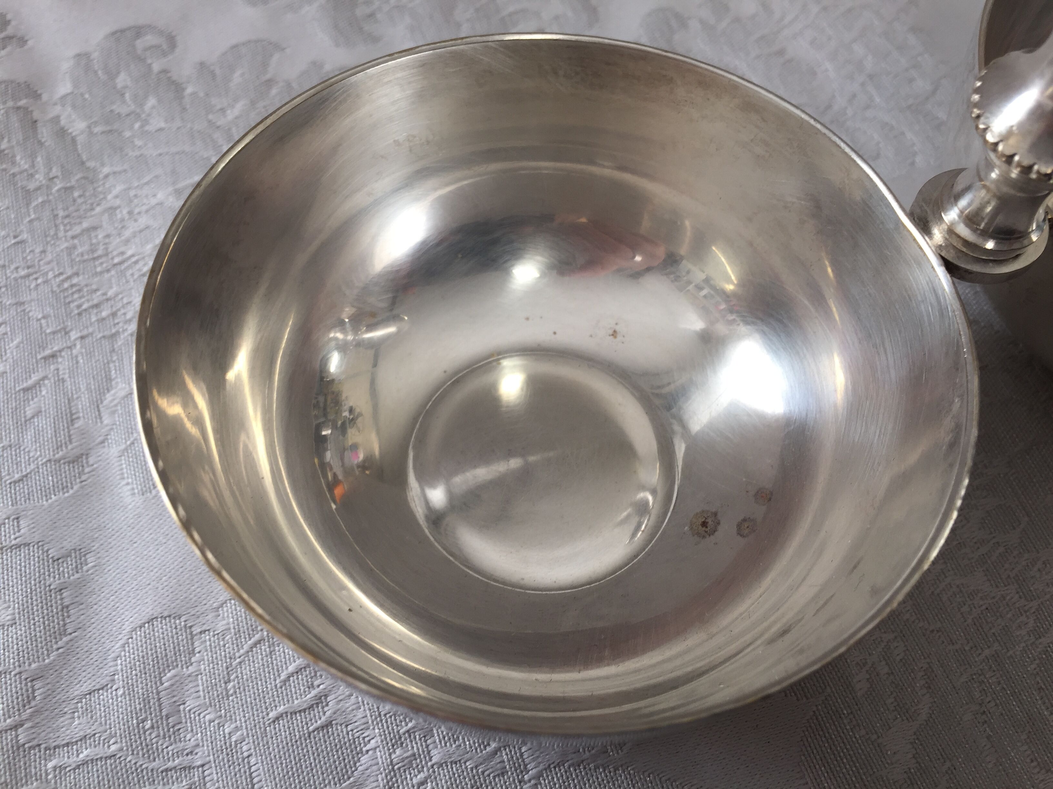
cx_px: 526
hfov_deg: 61.7
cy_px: 394
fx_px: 882
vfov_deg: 48.2
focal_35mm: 29
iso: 32
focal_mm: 4.15
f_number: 2.2
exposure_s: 1/50
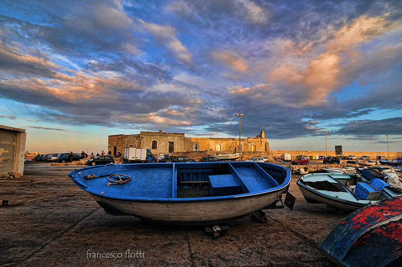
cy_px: 134
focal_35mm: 16
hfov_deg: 95.1
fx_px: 184
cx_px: 201
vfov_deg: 71.9
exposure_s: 1/200
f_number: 9
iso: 400
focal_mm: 11
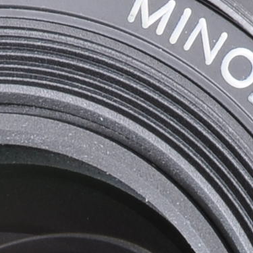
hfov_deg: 4.0
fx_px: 3614
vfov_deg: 4.0
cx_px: 76
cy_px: 483
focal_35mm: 437
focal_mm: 40
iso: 200
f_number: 16
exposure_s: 1/200
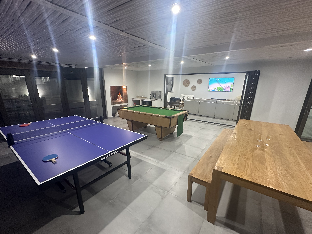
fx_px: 135
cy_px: 124
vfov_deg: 81.7
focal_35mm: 15
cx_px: 159
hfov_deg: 98.2
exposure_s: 1/50
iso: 320
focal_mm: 2.22
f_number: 2.2
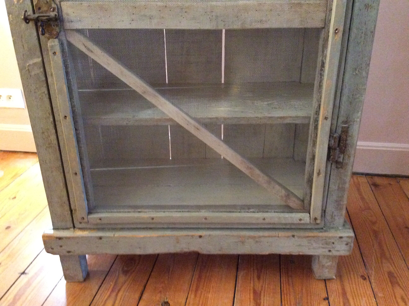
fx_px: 378
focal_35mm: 32
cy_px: 153
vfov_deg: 44.1
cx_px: 204
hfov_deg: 56.9
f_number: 2.4
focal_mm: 3.3
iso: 500
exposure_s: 1/17
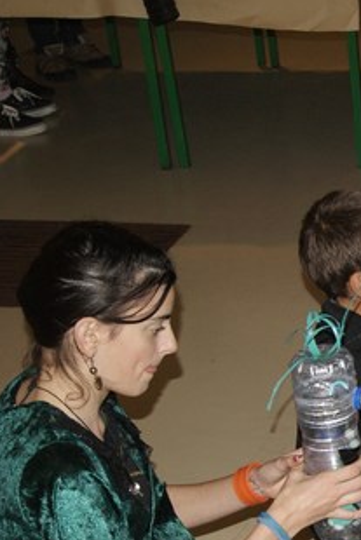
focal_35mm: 93
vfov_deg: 21.7
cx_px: 656
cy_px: 422
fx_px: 1397
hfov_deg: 13.2
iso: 400
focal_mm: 24
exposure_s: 1/60
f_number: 5.6
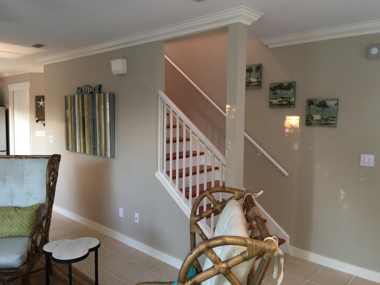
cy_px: 142
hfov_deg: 61.7
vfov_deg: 48.2
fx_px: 318
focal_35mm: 29
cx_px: 190
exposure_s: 1/24
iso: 100
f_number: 2.2
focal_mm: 4.15
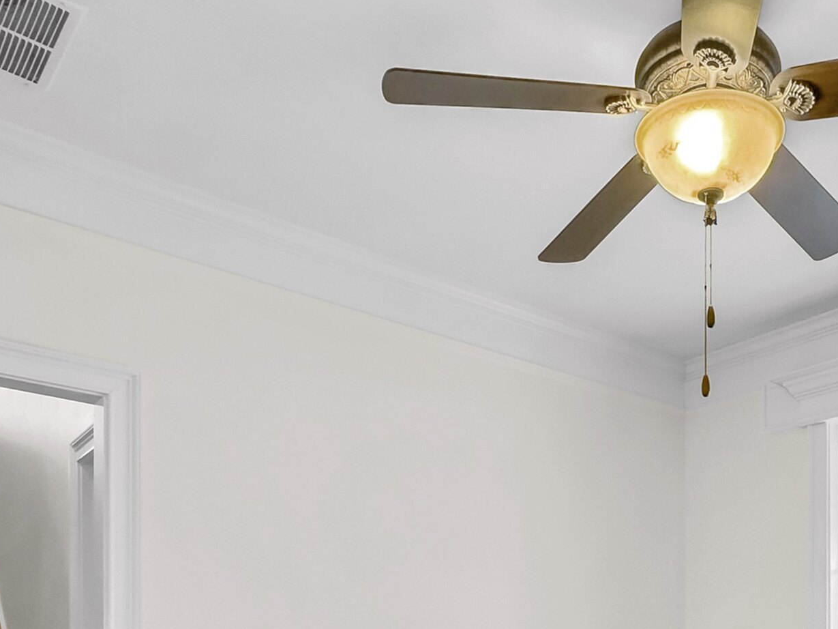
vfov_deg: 35.3
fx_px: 847
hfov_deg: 50.1
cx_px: 645
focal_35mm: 35
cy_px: 680
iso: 320
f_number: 2.2
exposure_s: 1/60
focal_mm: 2.22
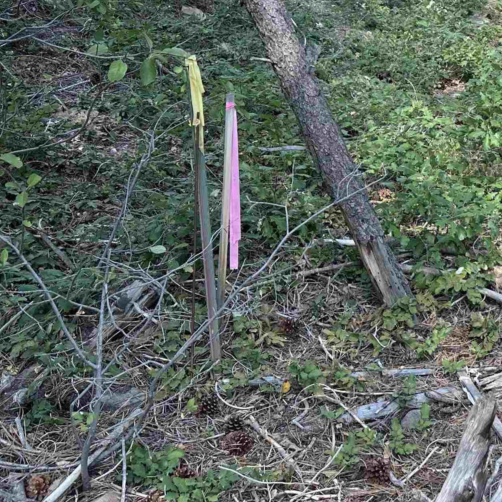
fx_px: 870
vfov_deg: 31.4
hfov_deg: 27.8
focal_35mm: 53
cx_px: 619
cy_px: 104
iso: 80
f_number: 1.78
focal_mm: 6.86
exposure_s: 1/541
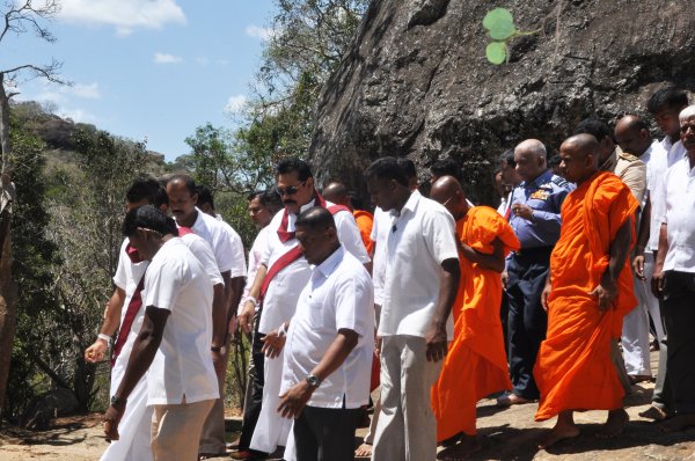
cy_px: 230
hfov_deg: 35.1
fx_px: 1099
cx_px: 348
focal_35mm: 57
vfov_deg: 23.7
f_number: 22
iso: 400
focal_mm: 38
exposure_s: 1/200
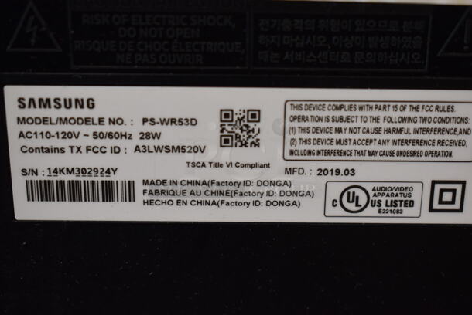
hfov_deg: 33.4
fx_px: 787
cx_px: 236
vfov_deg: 22.7
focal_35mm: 60
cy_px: 158
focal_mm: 40
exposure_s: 1/60
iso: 720
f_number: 5.6
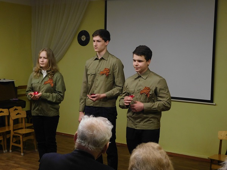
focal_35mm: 51
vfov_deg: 28.6
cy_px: 85
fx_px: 334
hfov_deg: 37.5
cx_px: 114
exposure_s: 1/30
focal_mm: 9
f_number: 3.8
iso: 250
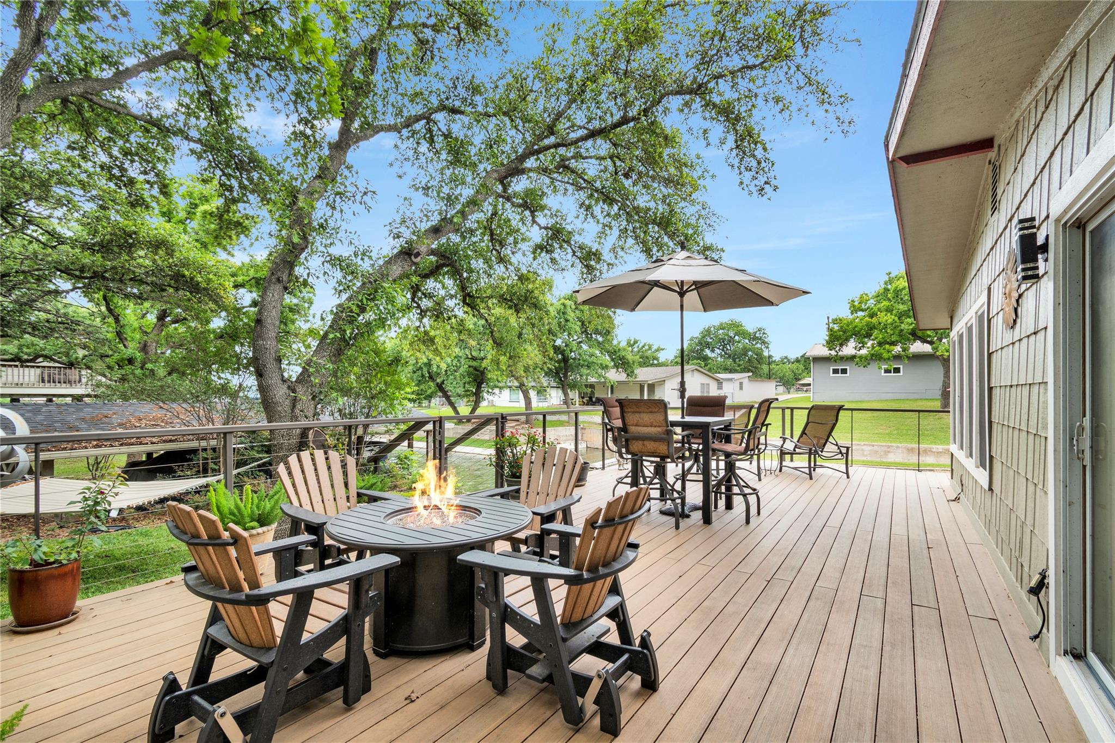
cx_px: 558
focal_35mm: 15
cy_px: 372
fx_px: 465
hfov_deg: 100.4
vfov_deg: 77.3
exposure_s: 1/100
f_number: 9
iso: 200
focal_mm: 10
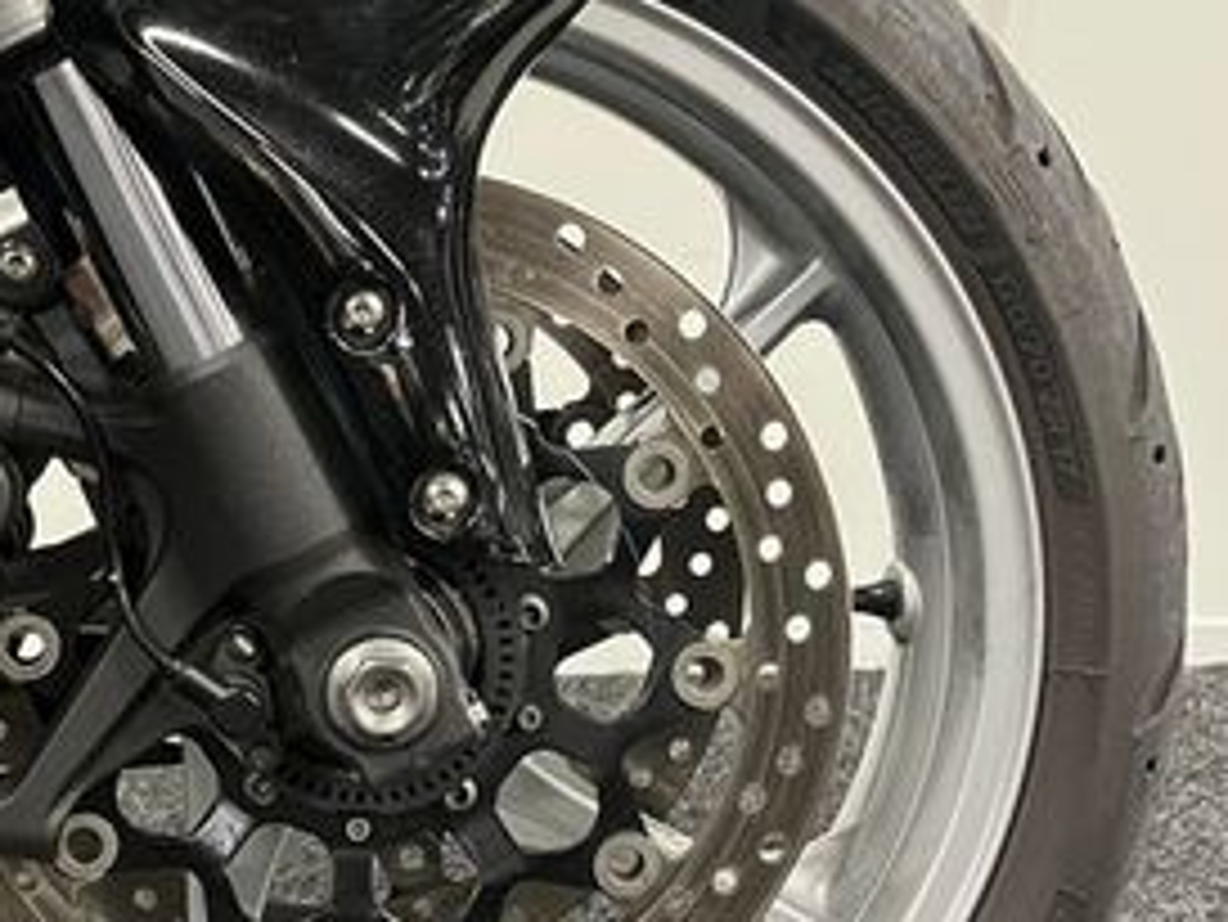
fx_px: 2165
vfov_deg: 24.0
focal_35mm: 61
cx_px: 337
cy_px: 567
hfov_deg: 31.2
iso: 500
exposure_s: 1/50
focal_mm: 5.1
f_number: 1.6
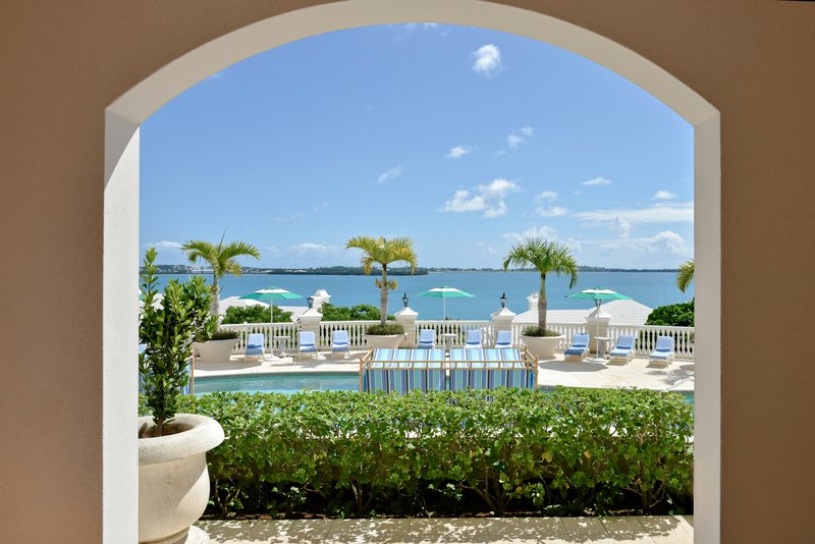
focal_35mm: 24
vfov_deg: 53.2
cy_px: 272
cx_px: 408
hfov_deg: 73.7
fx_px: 543
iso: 125
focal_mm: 24
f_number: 16
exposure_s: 1/160
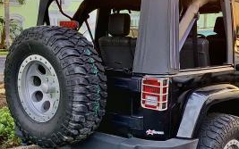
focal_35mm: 58
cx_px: 154
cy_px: 99
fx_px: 378
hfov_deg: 34.9
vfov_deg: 22.3
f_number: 1.8
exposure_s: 1/63
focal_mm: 3
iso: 64
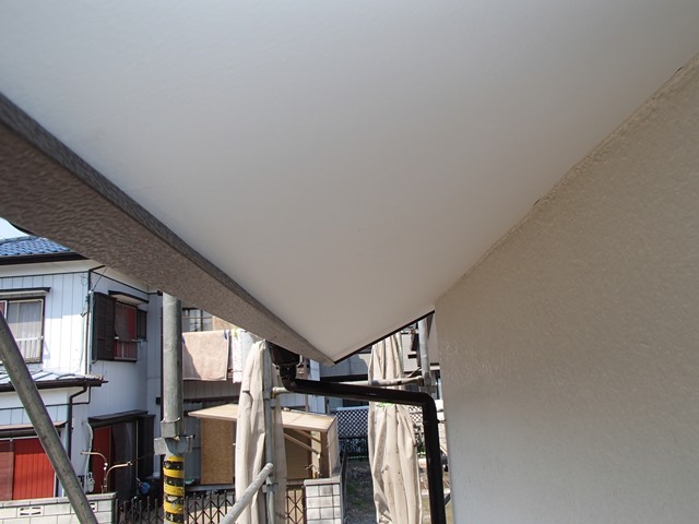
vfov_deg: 49.7
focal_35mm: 28
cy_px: 262
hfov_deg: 63.4
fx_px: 565
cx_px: 350
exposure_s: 1/400
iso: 100
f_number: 3.9
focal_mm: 5
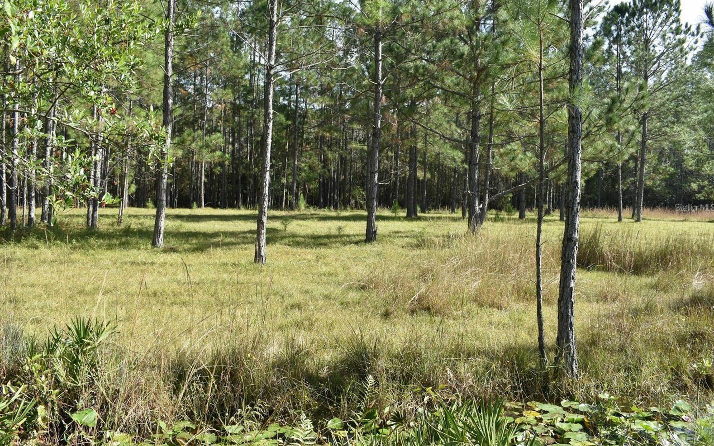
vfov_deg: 40.6
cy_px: 207
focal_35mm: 31
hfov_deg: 61.2
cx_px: 356
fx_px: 603
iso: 200
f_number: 8
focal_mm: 20
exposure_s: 1/250
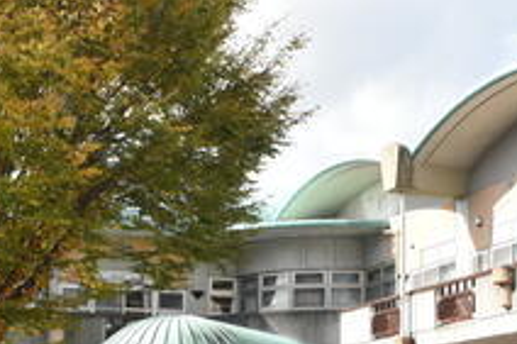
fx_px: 1220
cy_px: 346
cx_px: 346
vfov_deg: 15.7
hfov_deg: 23.8
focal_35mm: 85
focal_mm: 20
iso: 2000
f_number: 5.6
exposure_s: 1/4000
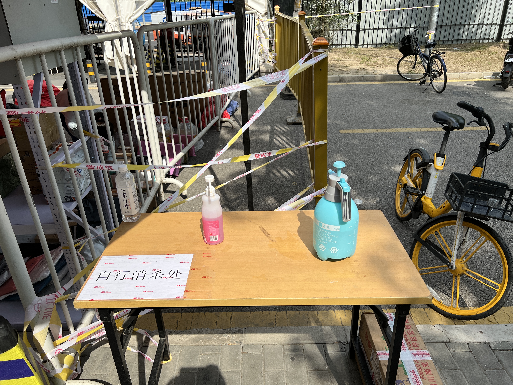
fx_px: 385
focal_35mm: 26
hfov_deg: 67.3
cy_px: 192
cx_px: 256
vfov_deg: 53.1
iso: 50
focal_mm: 5.7
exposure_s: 1/3704
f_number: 1.5
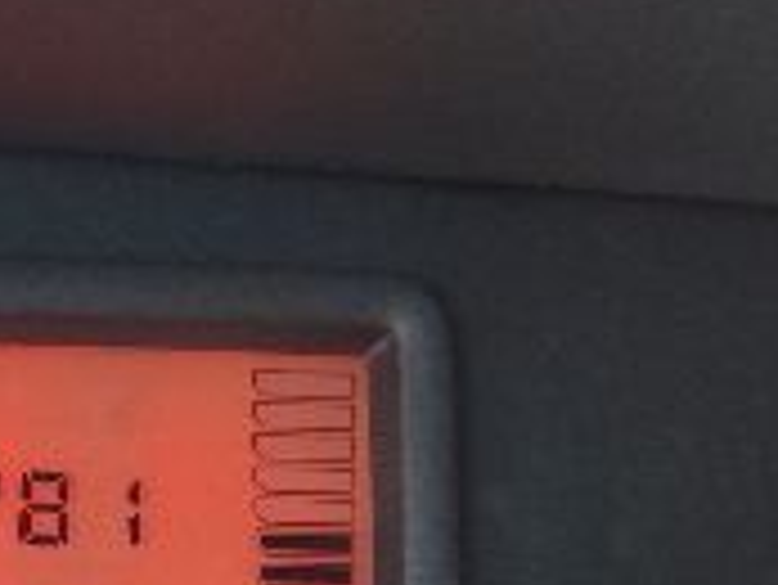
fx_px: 4161
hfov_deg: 10.4
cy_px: 731
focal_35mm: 185
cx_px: -261
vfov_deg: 7.9
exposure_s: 1/100
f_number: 1.79
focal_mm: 4.71
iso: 80
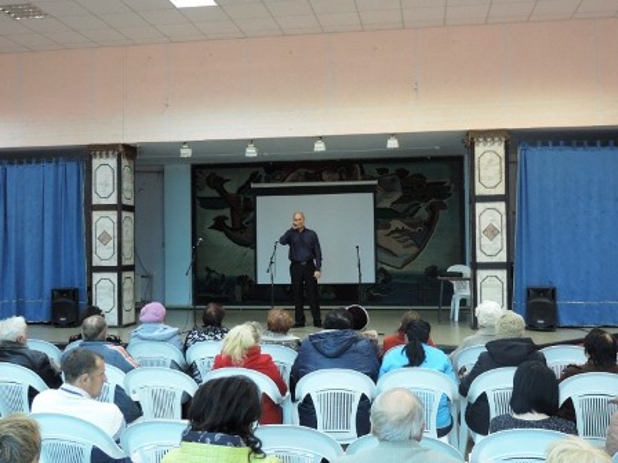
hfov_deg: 46.8
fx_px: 714
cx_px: 309
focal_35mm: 40
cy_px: 232
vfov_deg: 36.0
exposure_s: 1/13
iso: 560
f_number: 3.3
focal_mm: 7.1
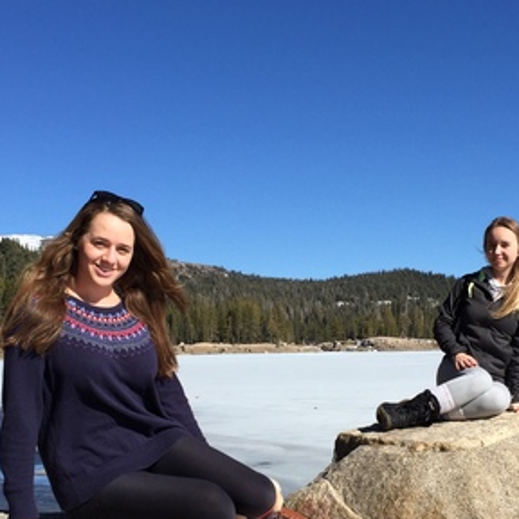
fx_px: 967
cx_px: 333
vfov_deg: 29.9
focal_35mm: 57
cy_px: 342
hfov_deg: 29.9
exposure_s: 1/3049
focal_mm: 4.15
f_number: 2.2
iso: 32
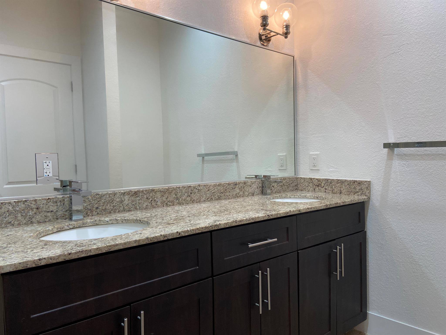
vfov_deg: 53.1
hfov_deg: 67.3
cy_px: 168
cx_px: 223
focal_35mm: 26
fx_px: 335
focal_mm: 4.25
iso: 64
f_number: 1.8
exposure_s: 1/60
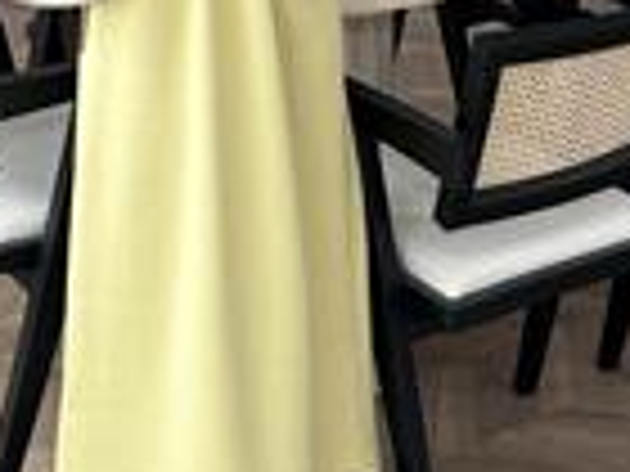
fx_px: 1292
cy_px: -88
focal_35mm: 71
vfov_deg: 19.6
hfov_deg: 27.2
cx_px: 207
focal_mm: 6.86
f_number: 1.78
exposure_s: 1/121
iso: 80
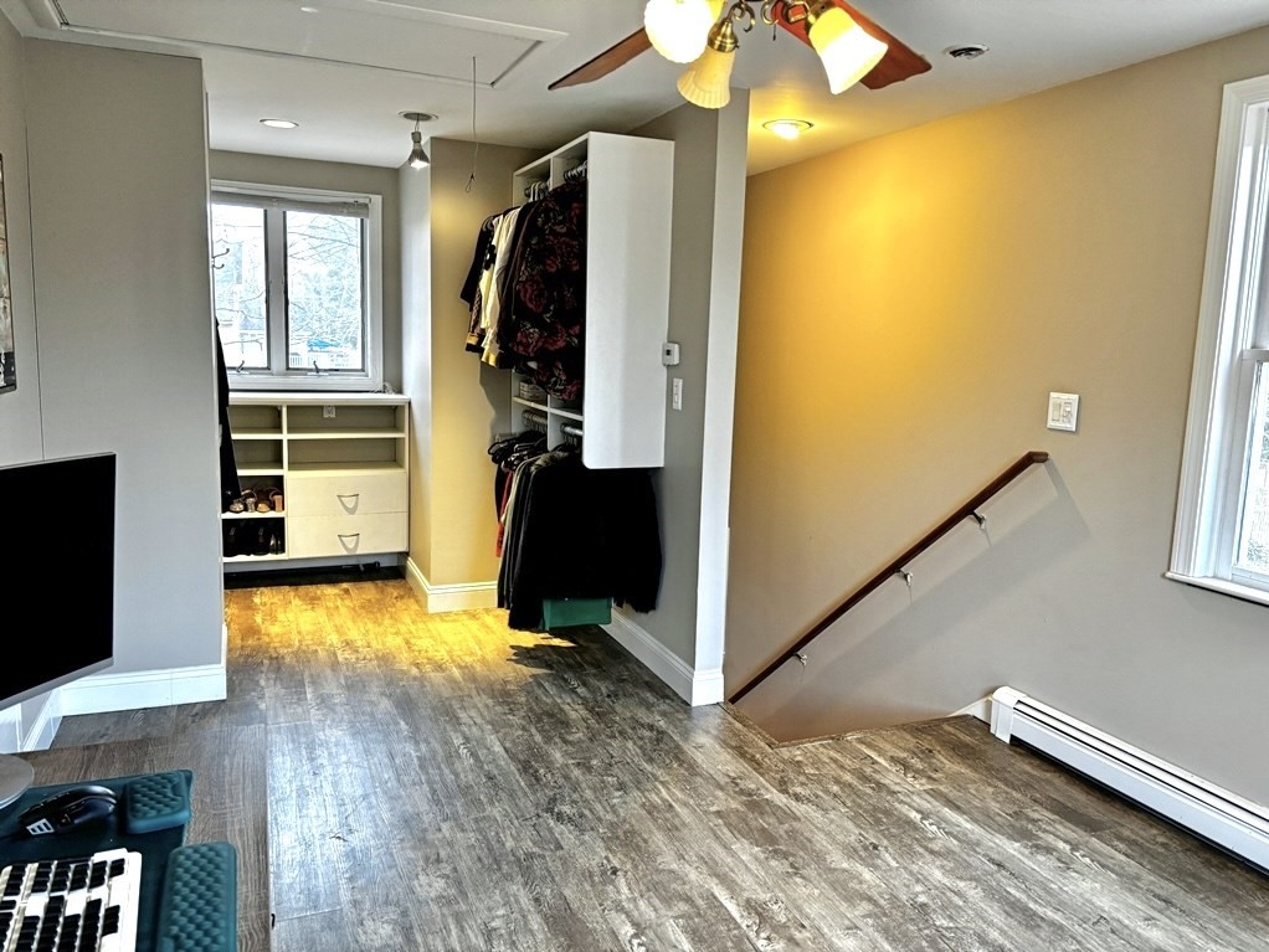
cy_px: 476
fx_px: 953
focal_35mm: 26
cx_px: 634
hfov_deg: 67.3
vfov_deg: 53.1
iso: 200
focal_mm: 5.96
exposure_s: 1/60
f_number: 1.6
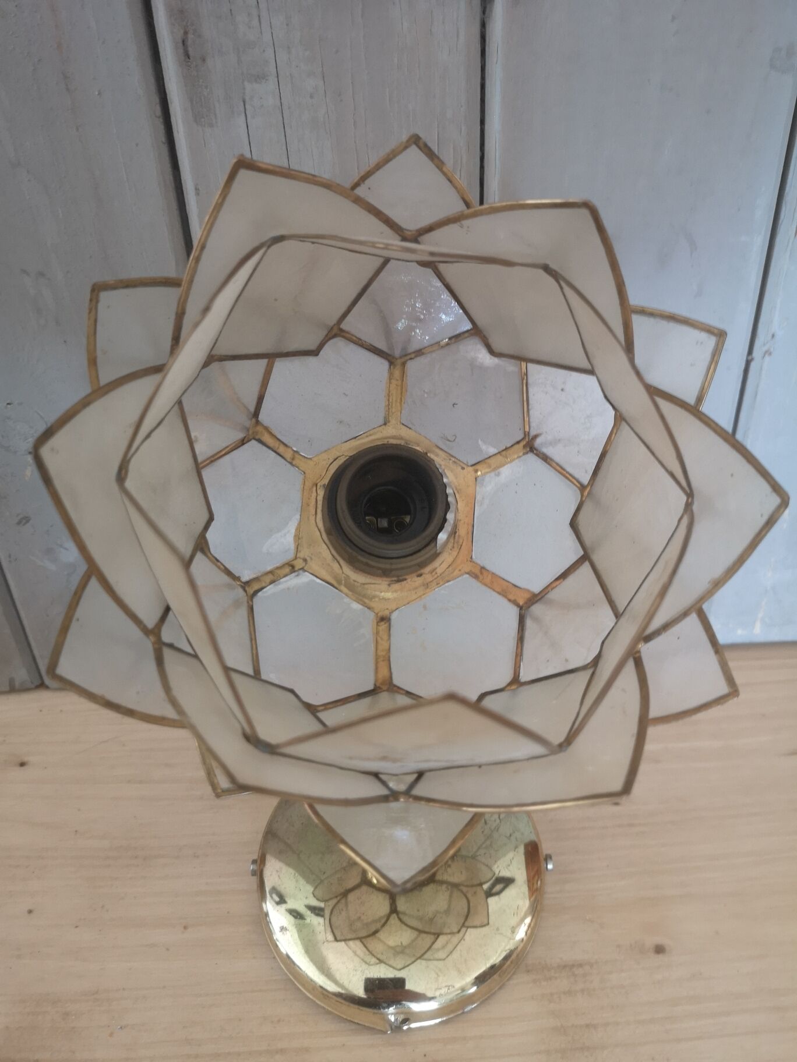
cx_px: 398
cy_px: 531
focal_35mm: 27
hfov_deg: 51.4
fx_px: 829
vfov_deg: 65.3
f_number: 1.8
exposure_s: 1/25
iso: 320
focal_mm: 3.95
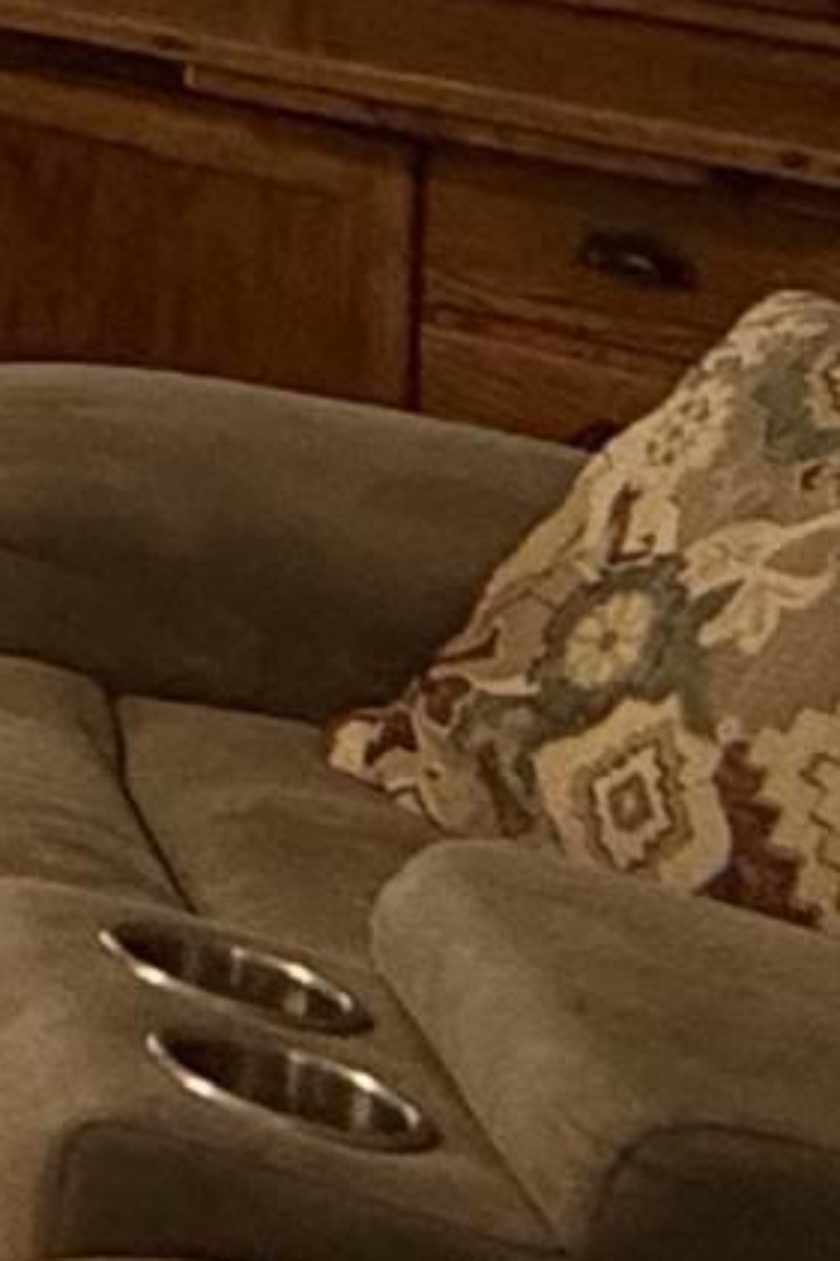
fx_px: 3713
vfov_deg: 18.2
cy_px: -299
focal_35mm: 106
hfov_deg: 7.4
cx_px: -2783
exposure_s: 1/60
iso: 200
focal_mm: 2.22
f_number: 2.2
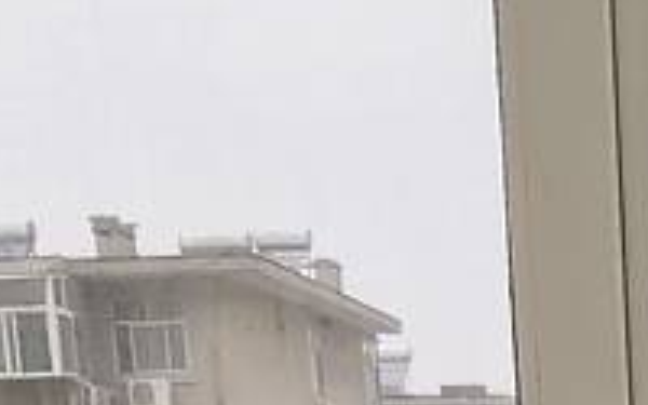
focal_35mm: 130
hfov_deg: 15.0
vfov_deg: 8.1
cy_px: 1354
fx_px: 2296
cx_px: 959
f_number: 2.2
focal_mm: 2.26
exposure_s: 1/394
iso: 50
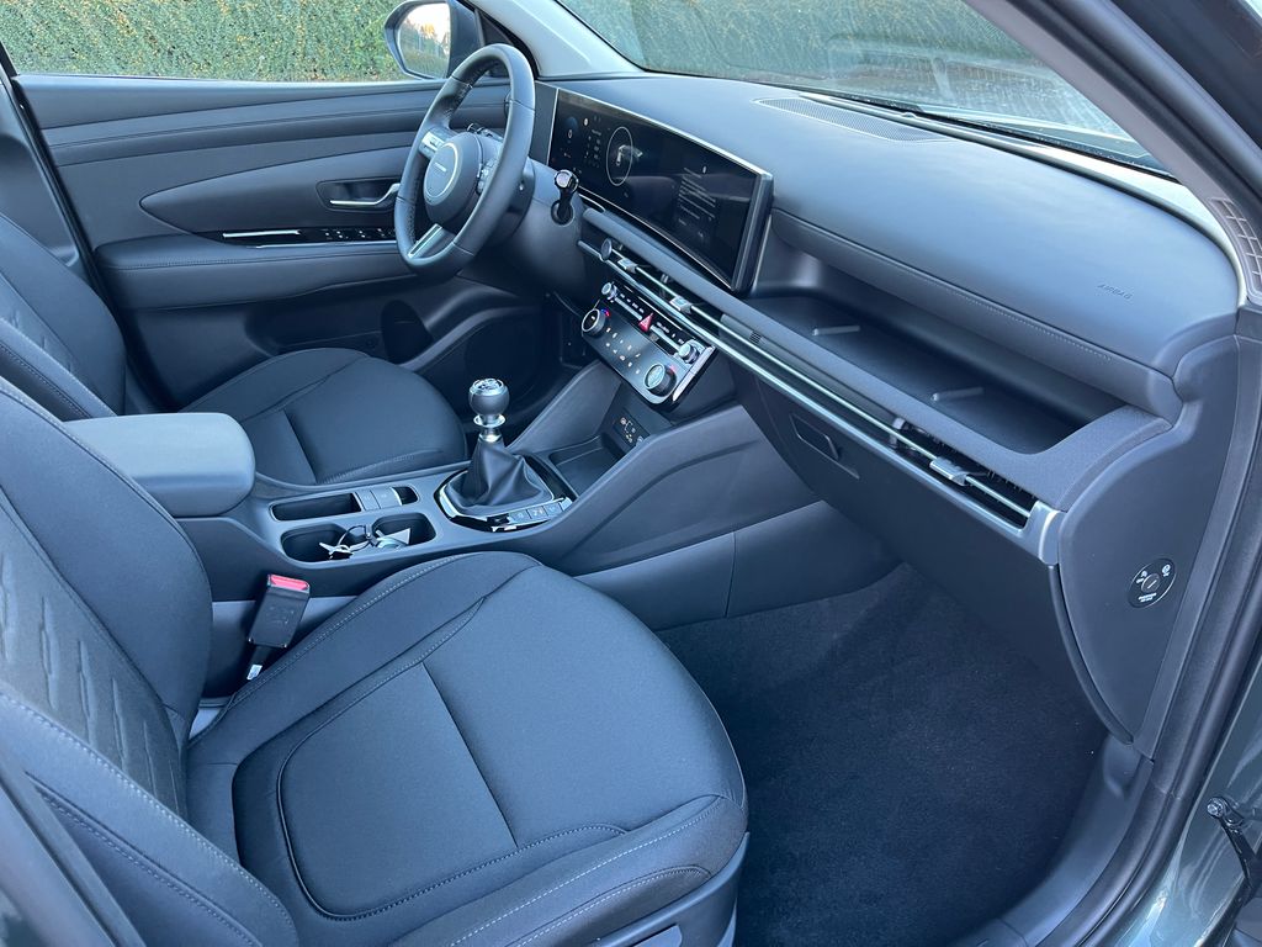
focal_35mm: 26
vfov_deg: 53.1
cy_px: 474
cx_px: 631
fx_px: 948
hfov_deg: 67.3
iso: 160
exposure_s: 1/60
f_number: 1.6
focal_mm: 5.1
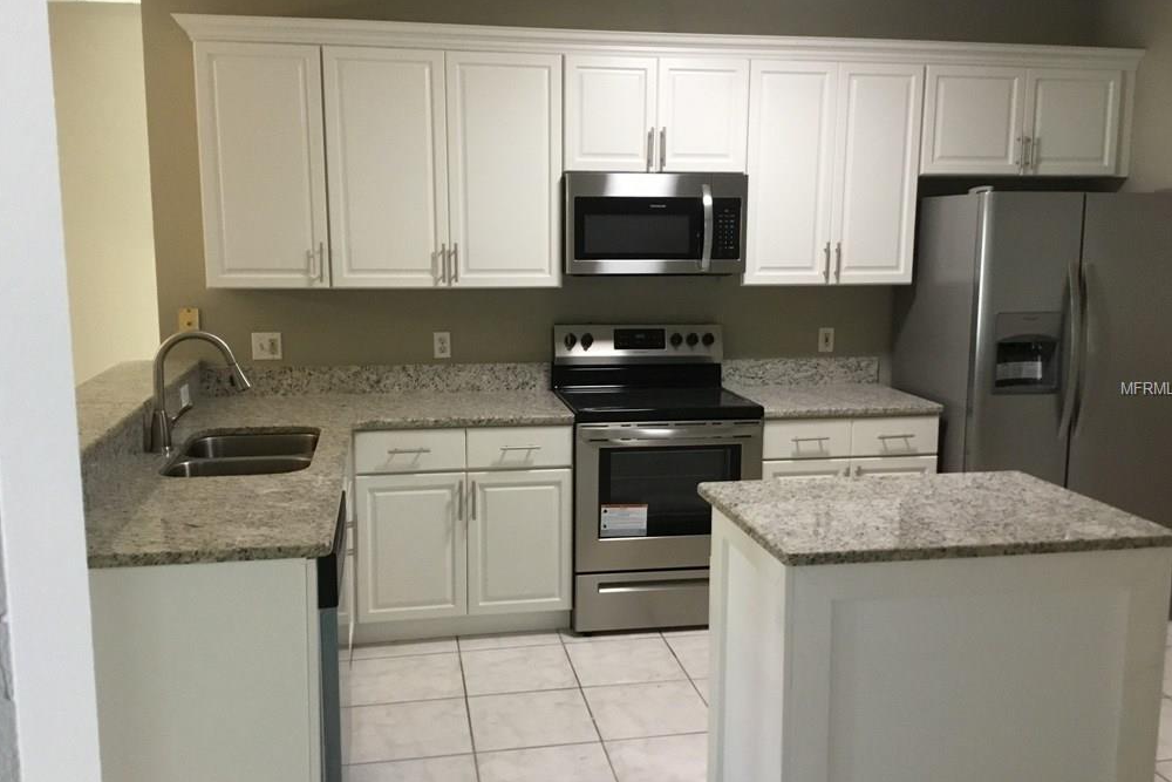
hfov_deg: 57.2
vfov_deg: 40.0
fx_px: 1074
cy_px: 389
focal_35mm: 33
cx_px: 592
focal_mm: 3.3
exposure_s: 1/30
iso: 160
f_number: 2.4
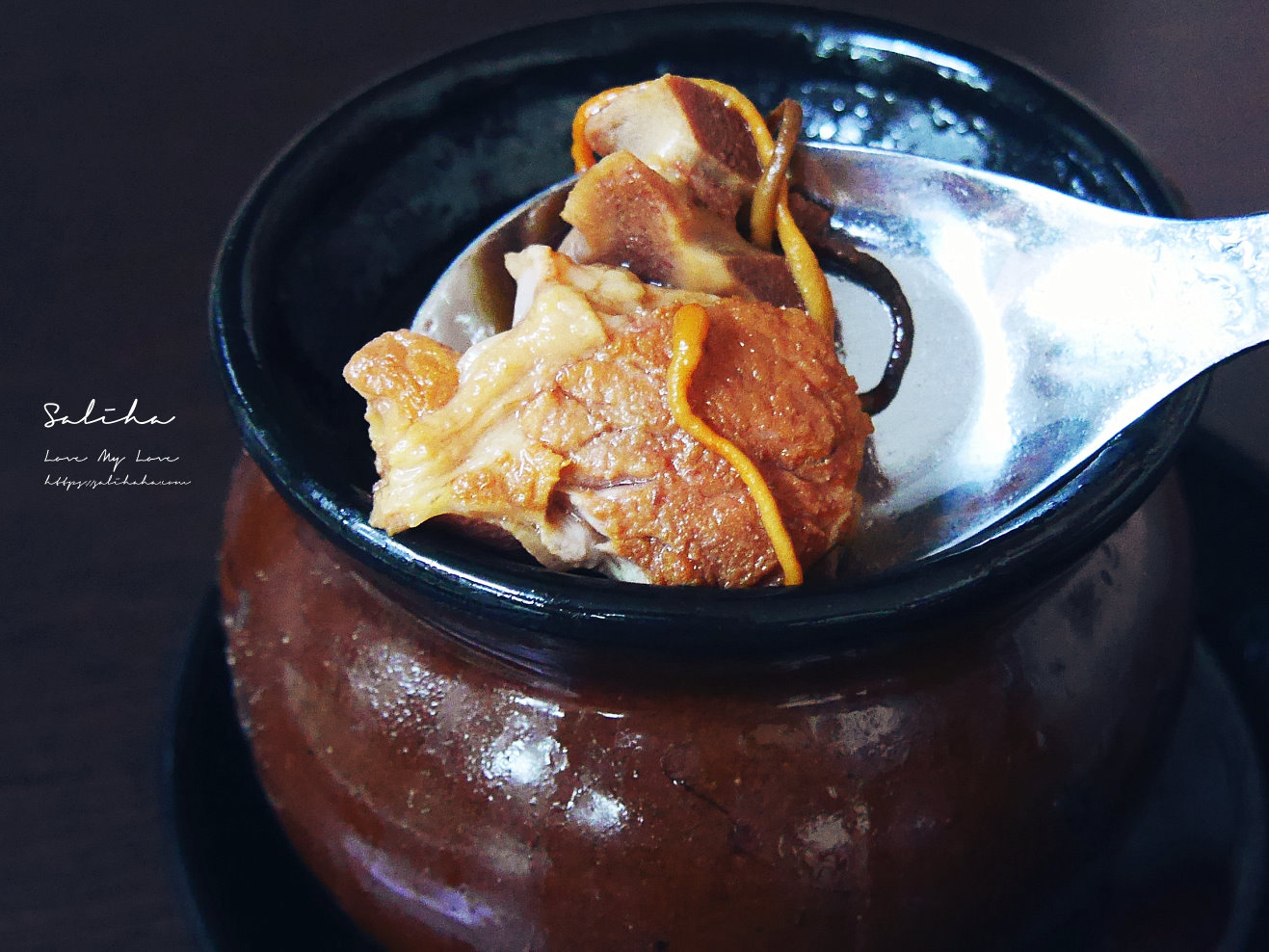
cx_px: 634
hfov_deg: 34.3
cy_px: 476
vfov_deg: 26.1
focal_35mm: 56
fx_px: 2053
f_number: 3.5
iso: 3200
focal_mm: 14
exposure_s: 1/50
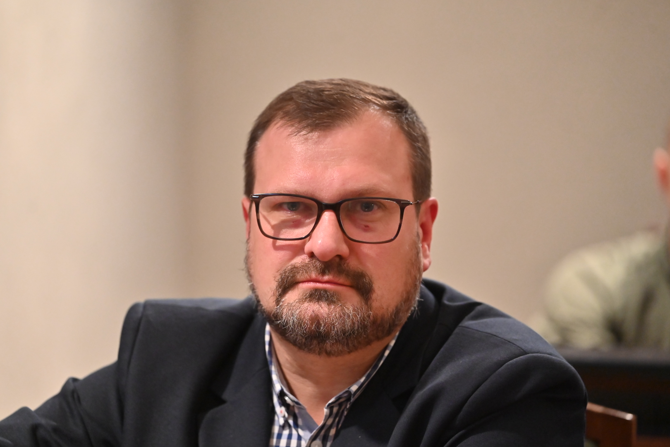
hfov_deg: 11.4
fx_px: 3350
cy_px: 224
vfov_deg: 7.6
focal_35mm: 180
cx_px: 335
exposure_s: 1/400
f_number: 2.8
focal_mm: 180
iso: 4000
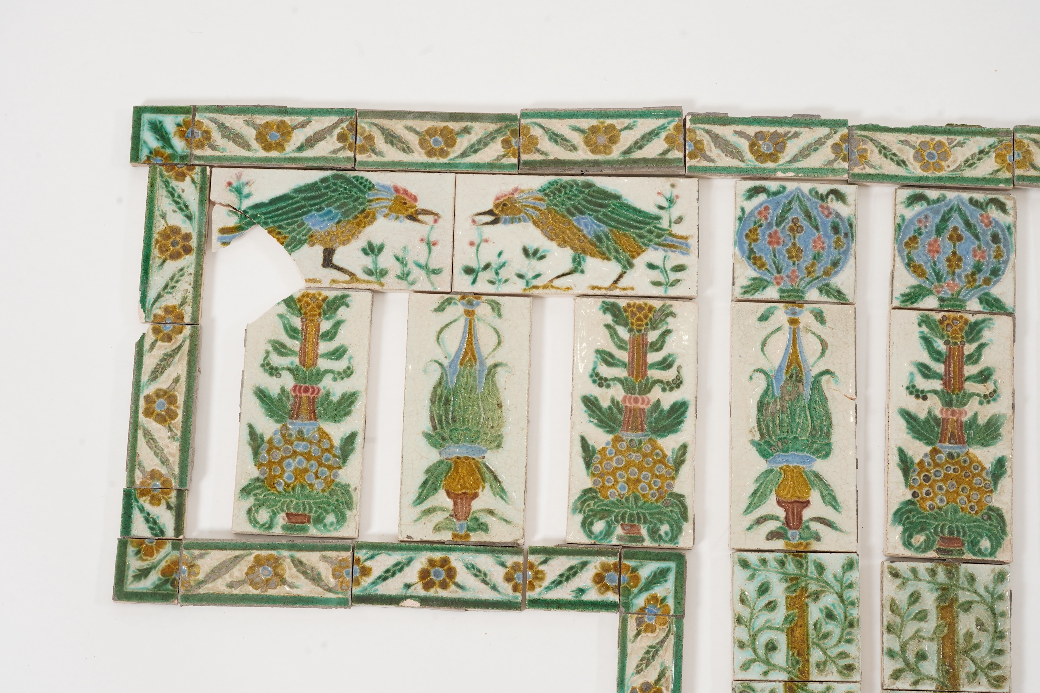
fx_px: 2109
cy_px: 346
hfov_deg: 27.7
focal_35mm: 73
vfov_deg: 18.7
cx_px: 520
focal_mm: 73
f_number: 13
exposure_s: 1/125
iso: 1250
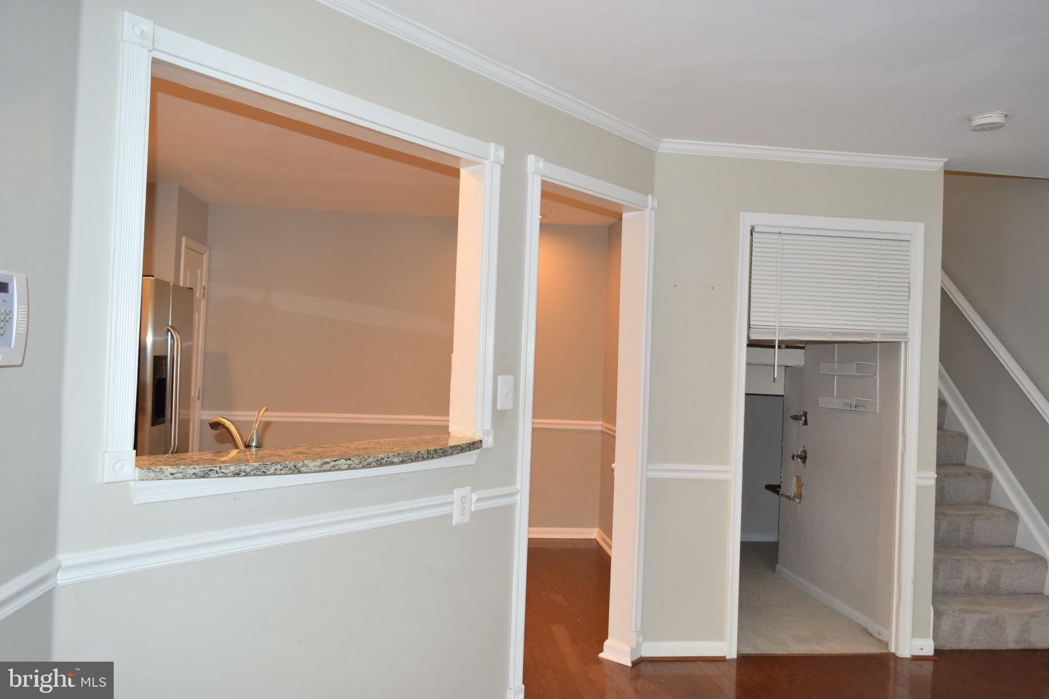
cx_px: 524
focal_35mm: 27
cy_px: 350
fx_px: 787
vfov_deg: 47.9
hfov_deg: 67.4
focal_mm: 18
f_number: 5
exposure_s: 1/100
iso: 800
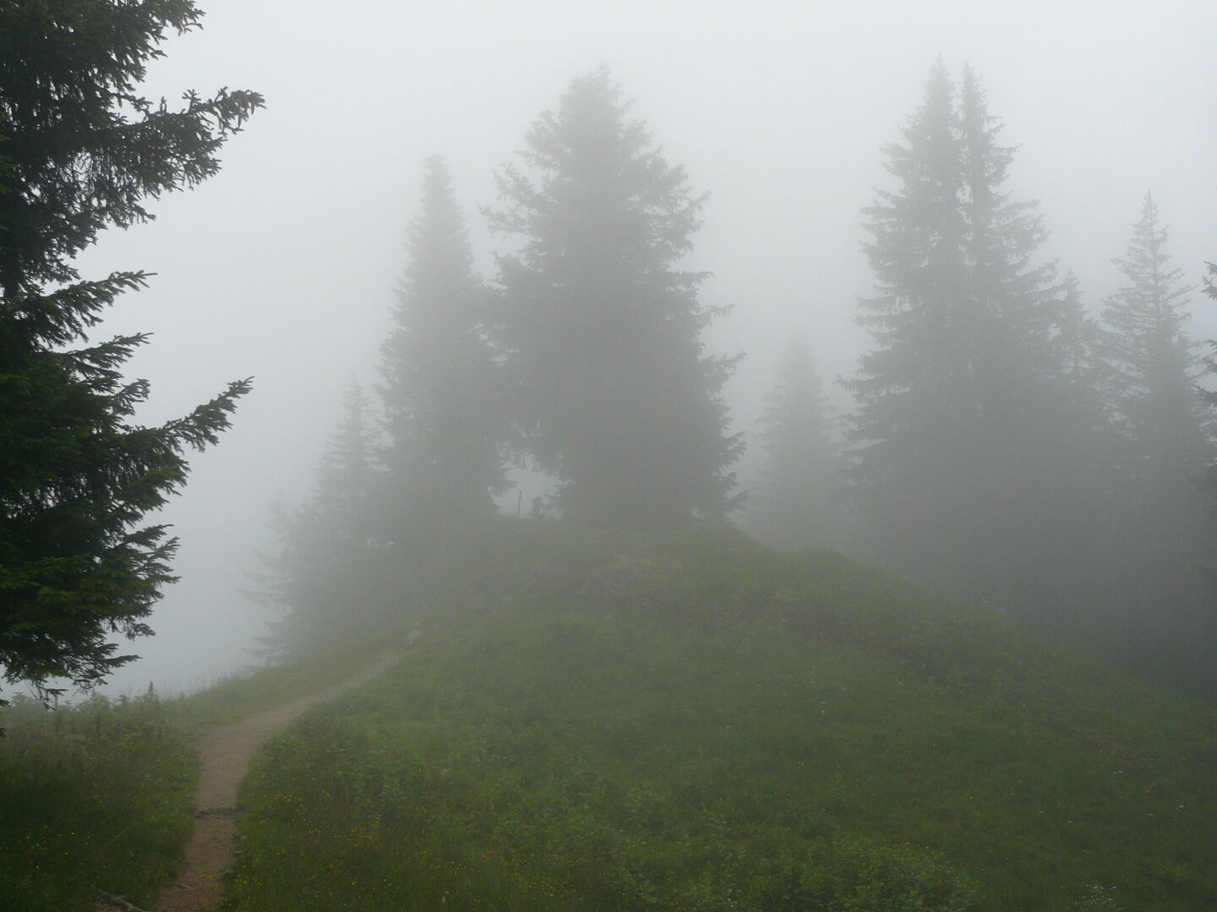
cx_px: 608
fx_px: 1266
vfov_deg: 39.7
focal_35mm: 36
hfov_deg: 51.4
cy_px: 456
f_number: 4
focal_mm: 6
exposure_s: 1/125
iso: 100
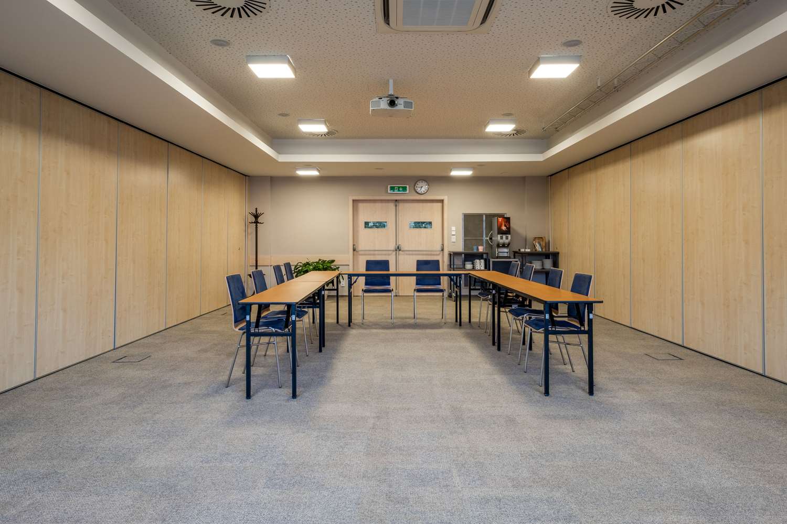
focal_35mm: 21
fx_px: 459
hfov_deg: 81.2
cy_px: 262
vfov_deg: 59.5
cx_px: 394
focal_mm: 13.8
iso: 100
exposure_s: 1.3
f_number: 11
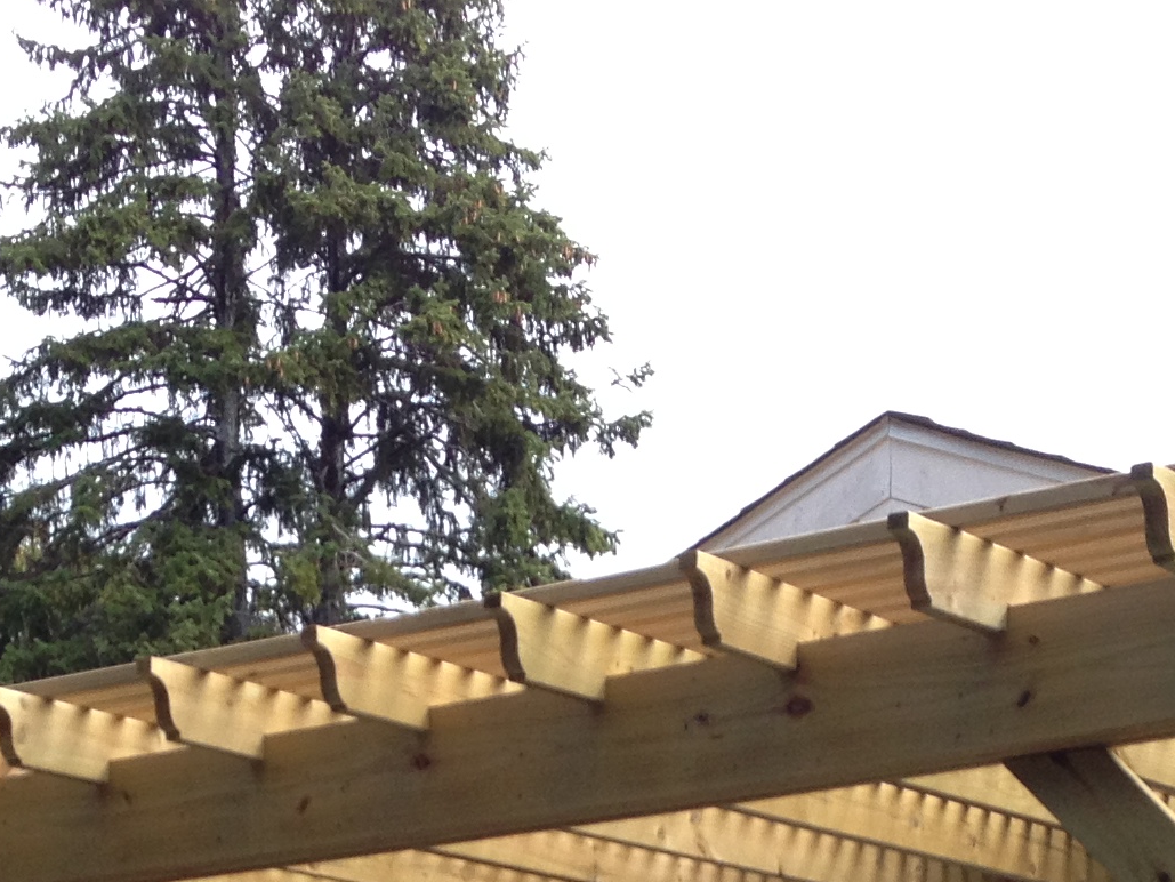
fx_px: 3768
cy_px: 1385
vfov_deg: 12.6
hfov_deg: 17.7
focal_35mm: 111
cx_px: 499
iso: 50
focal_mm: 4.28
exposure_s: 1/307
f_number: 2.4
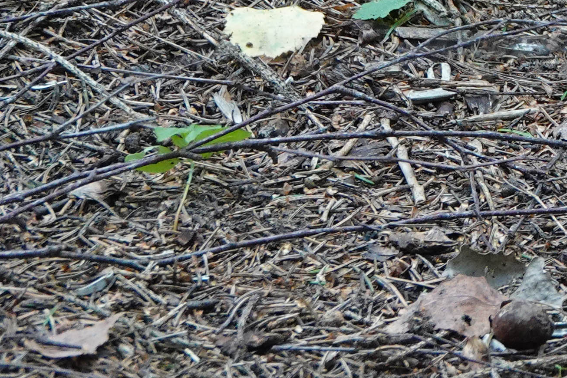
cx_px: 1172
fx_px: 12144
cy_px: -214
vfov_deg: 1.8
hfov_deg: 2.7
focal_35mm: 771
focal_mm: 67.46
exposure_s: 1/60
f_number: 4
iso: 800
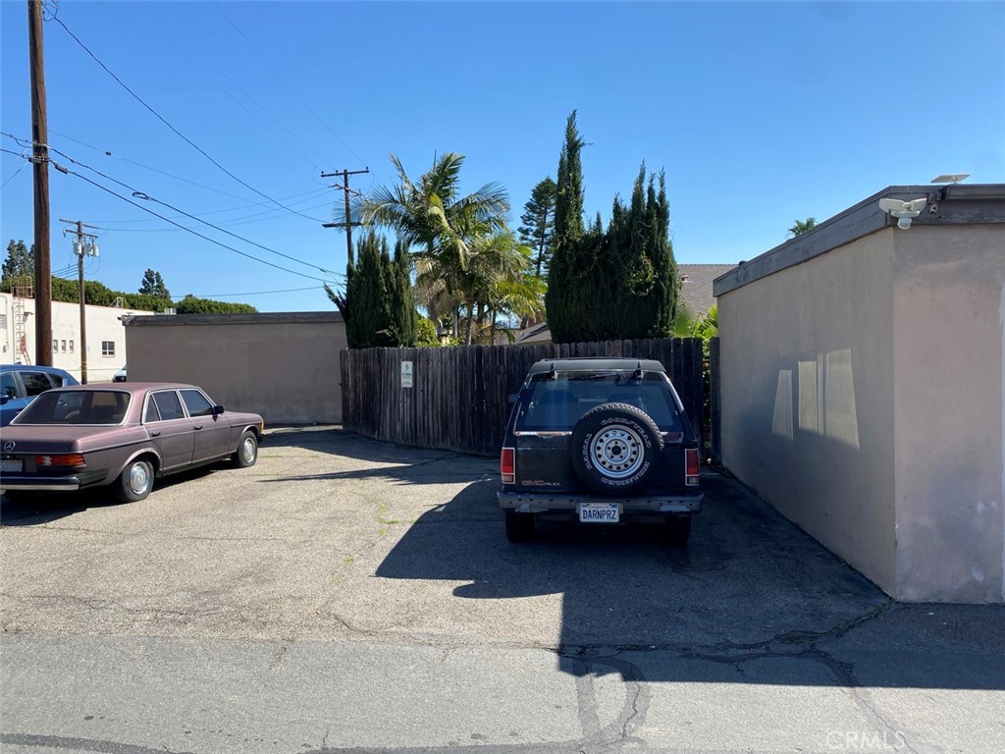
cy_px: 377
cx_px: 502
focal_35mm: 26
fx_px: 755
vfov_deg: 53.1
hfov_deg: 67.3
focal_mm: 4.25
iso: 32
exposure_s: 1/2105
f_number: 1.8
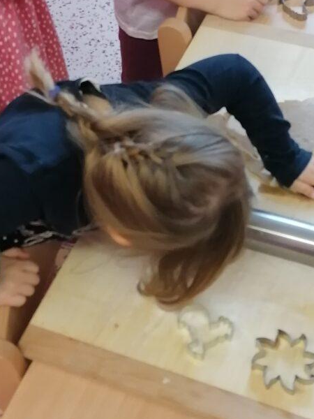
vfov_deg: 26.9
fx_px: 871
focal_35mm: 72
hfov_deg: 20.4
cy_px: 149
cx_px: 192
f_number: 1.8
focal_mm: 4.75
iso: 250
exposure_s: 1/100
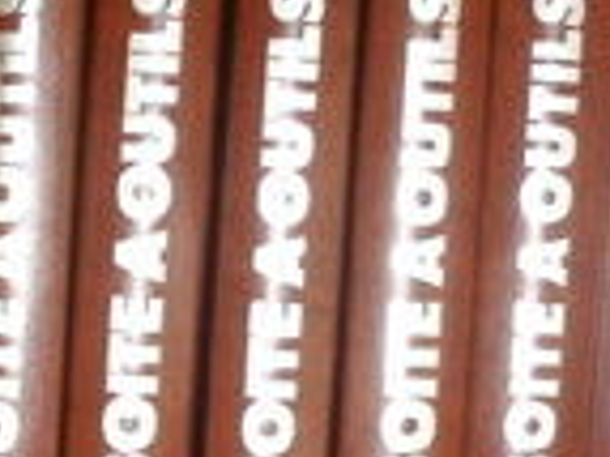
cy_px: 491
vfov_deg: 12.0
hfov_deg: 16.3
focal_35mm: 121
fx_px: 2130
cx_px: 269
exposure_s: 1/30
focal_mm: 6.3
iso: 100
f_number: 3.5
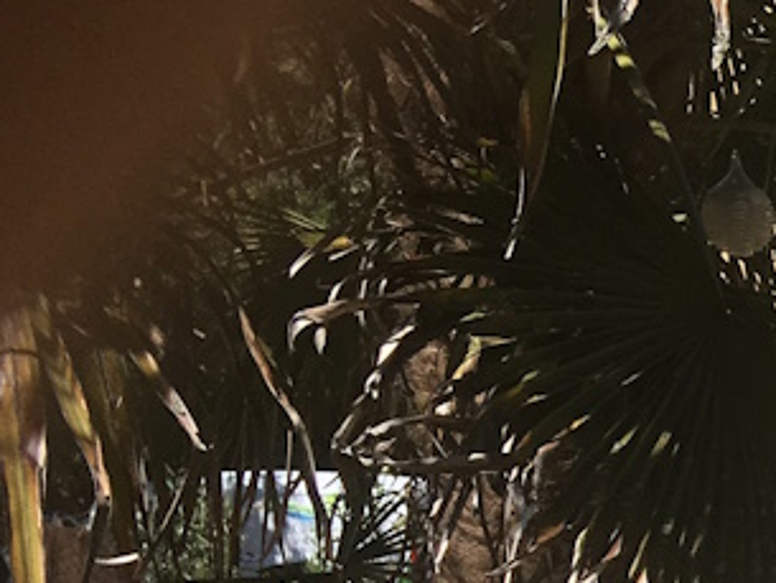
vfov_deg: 12.0
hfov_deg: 14.7
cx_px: 1382
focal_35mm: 118
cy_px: 881
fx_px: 2646
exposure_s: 1/1425
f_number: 2.2
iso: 25
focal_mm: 4.15
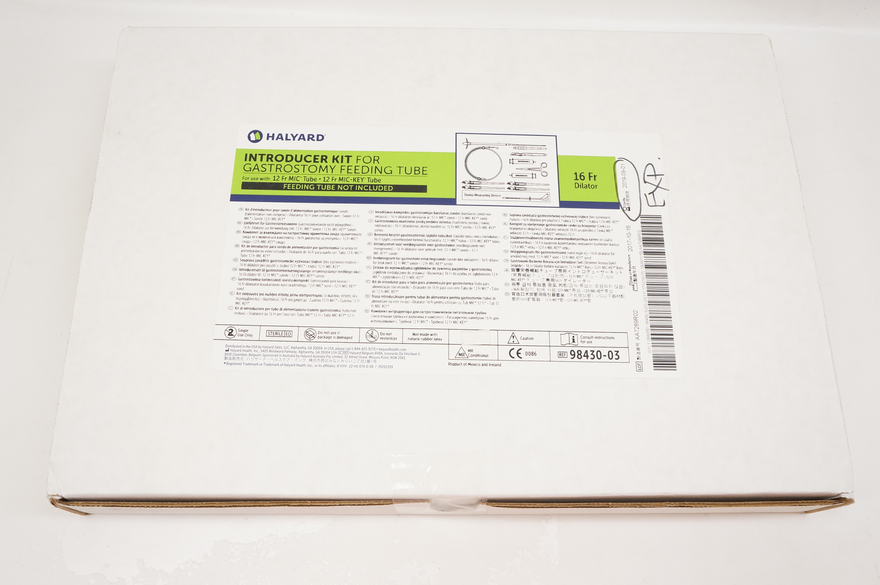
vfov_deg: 41.6
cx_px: 440
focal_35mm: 32
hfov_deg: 59.5
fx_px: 769
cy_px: 292
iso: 800
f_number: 7.1
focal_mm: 21
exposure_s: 1/100
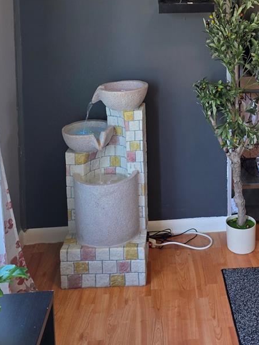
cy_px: 19
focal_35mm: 46
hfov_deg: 31.2
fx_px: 459
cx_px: 182
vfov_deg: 37.8
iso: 100
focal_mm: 6.25
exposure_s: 1/120
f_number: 1.7
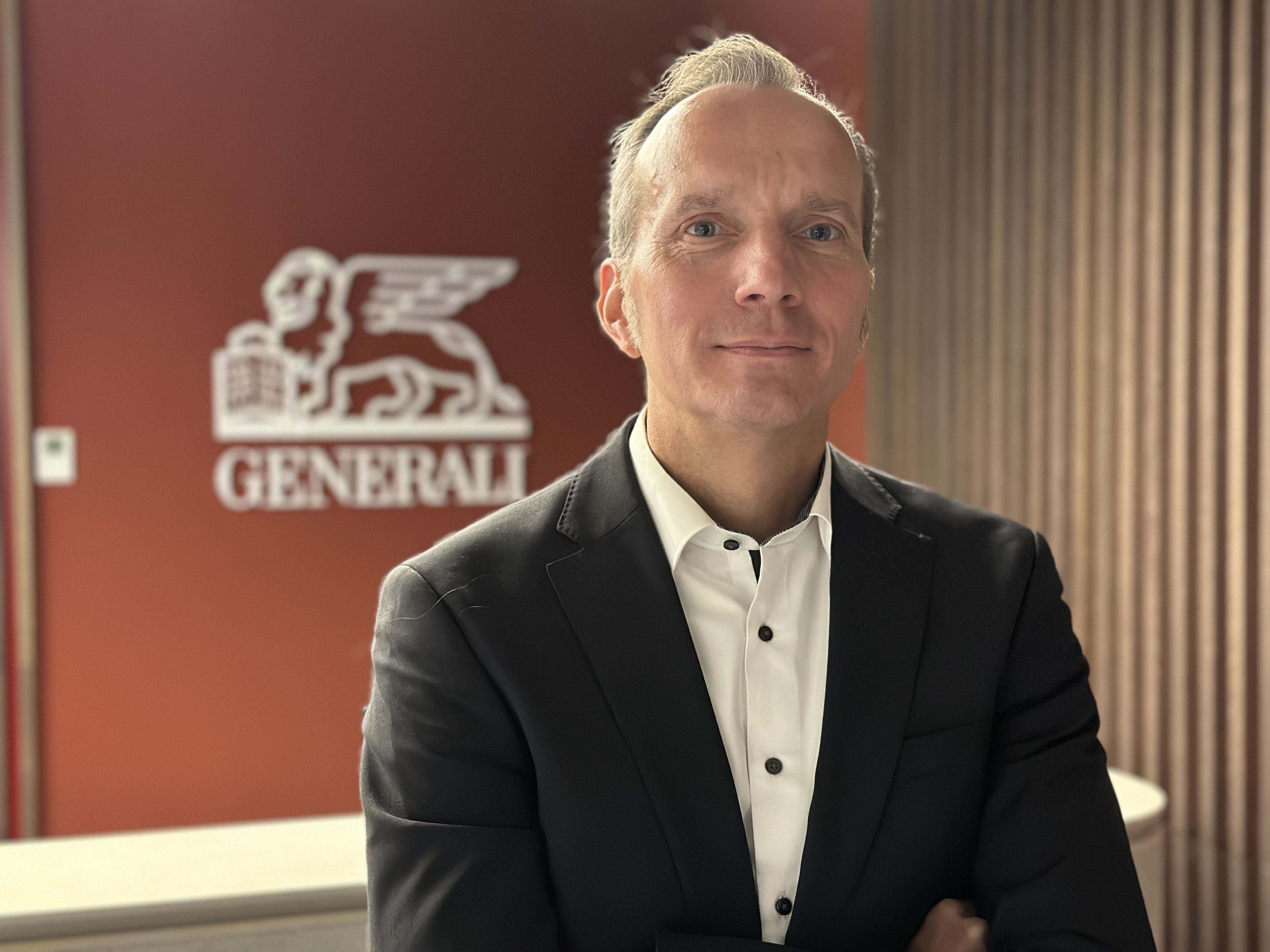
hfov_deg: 39.7
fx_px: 1761
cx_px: 635
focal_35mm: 48
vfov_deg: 30.3
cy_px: 476
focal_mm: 6.86
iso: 640
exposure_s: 1/35
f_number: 1.78
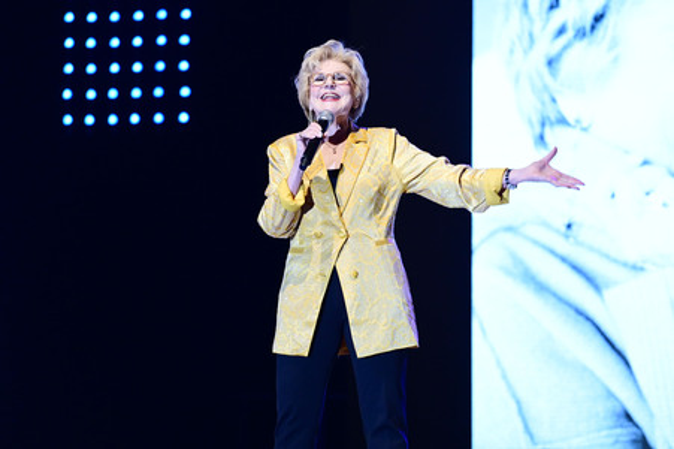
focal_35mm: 200
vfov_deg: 6.9
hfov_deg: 10.3
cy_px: 224
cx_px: 337
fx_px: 3742
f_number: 3.2
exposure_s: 1/250
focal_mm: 200
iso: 2000
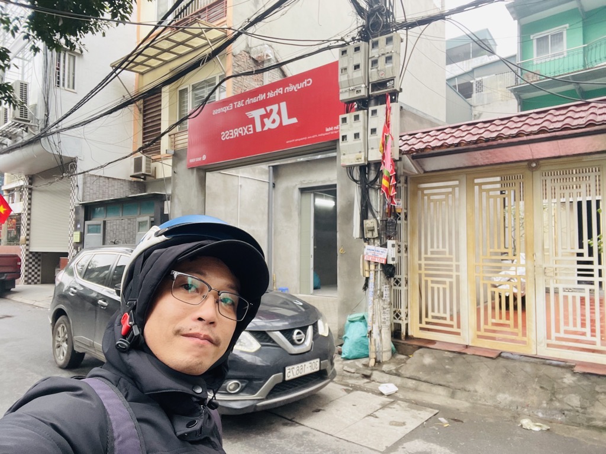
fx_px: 403
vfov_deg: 58.9
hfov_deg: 73.9
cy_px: 227
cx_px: 303
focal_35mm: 23
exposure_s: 1/121
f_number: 2.2
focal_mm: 2.71
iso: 80
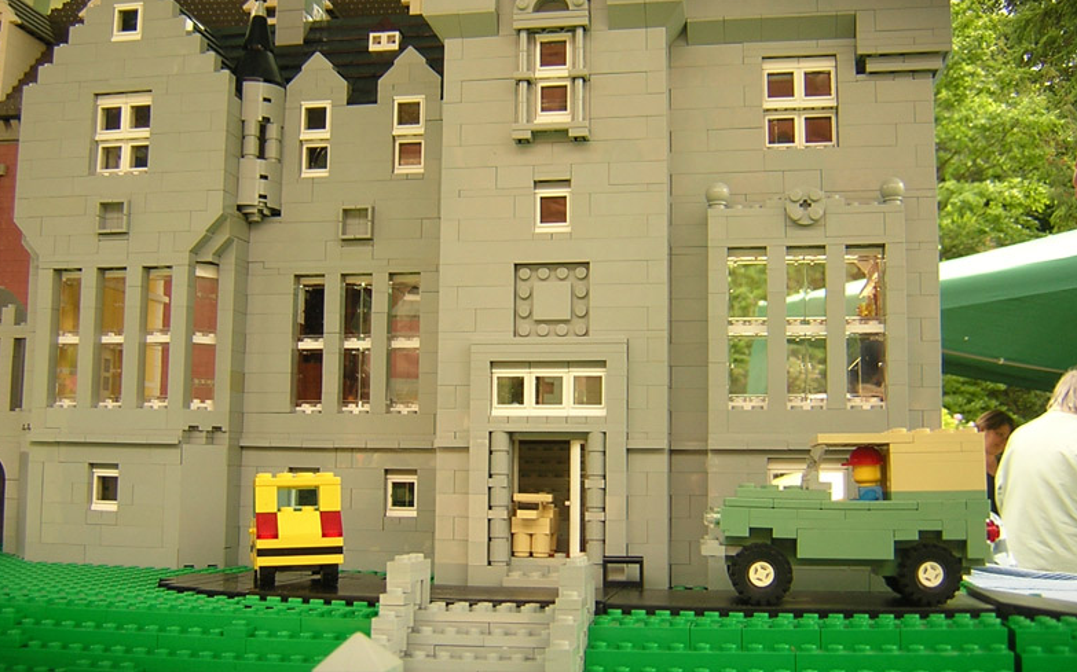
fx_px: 1144
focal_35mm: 39
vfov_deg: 32.7
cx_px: 531
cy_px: 317
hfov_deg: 50.4
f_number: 2.6
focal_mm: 4.7
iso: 100
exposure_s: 1/216
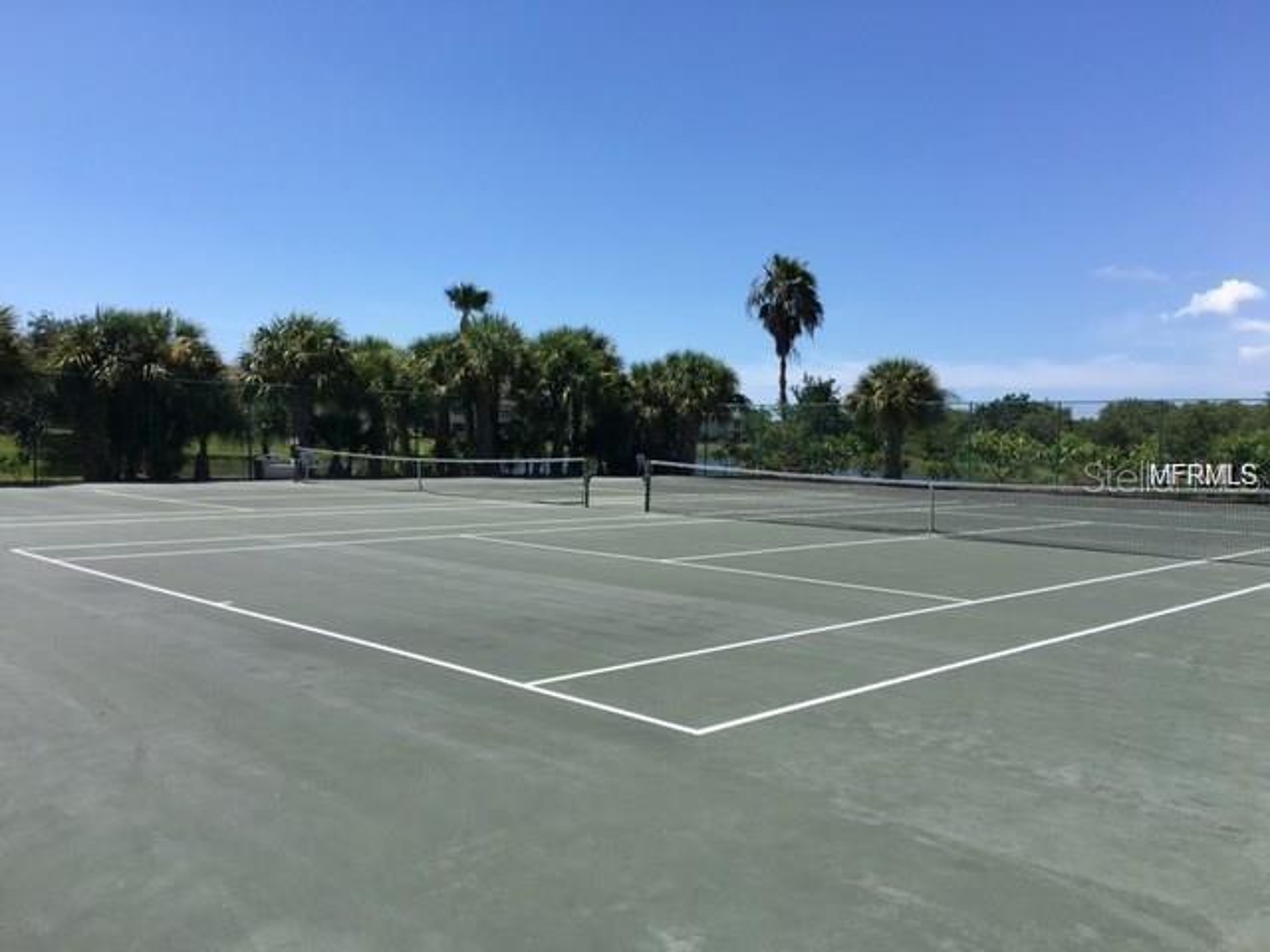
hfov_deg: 61.7
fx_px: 1064
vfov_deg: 48.2
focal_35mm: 29
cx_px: 635
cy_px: 476
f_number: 2.2
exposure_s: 1/1748
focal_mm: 4.15
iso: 25
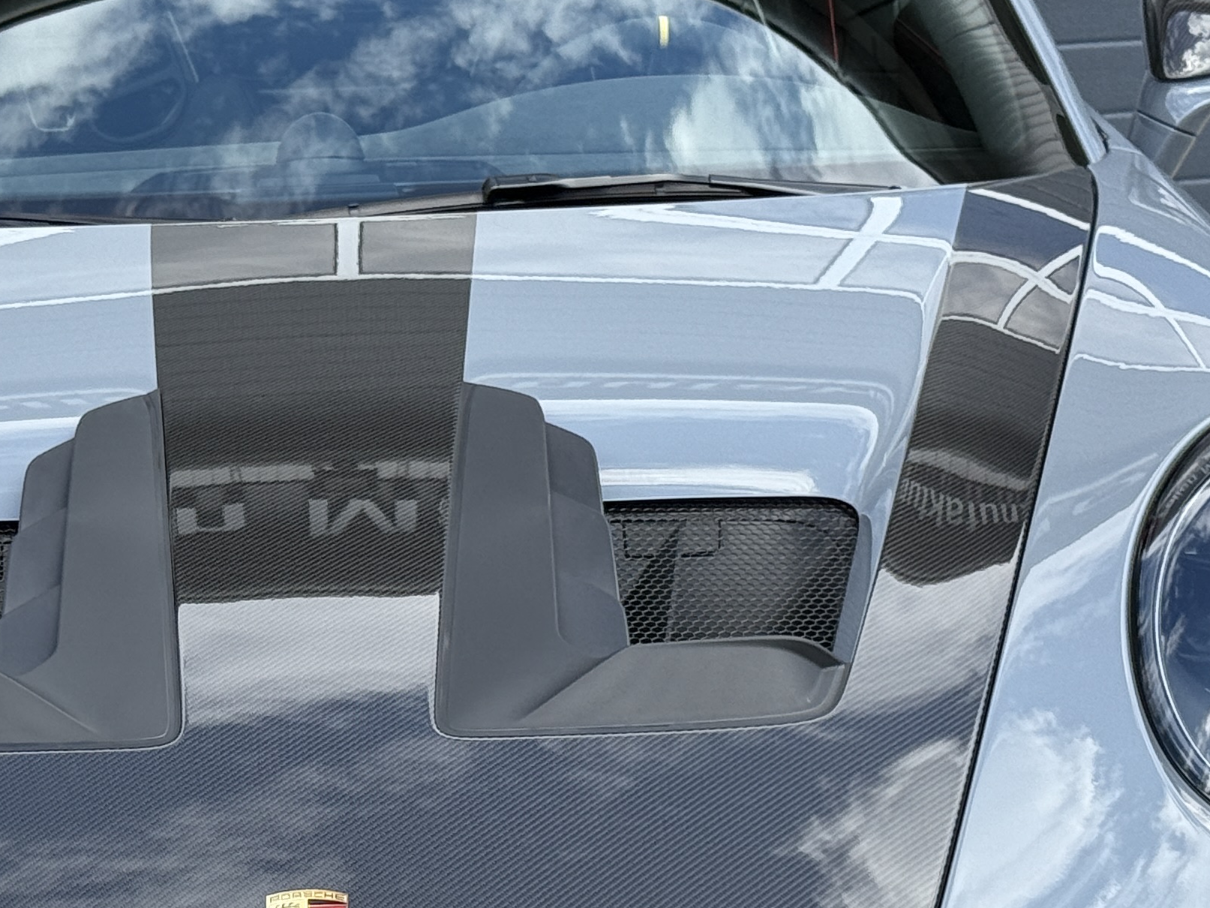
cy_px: 756
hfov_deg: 16.3
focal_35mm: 120
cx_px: 242
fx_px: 4195
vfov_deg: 12.3
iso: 64
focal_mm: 6.76
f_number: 1.78
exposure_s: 1/1353
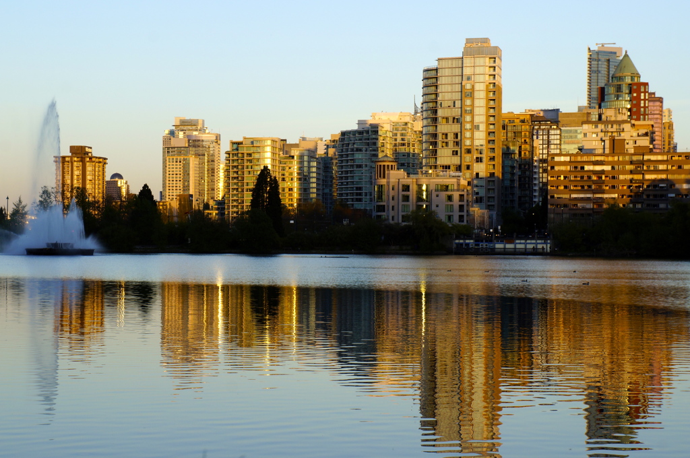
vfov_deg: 16.5
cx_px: 345
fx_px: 1579
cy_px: 229
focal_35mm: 82
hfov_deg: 24.6
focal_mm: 55
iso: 200
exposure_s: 1/125
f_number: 9
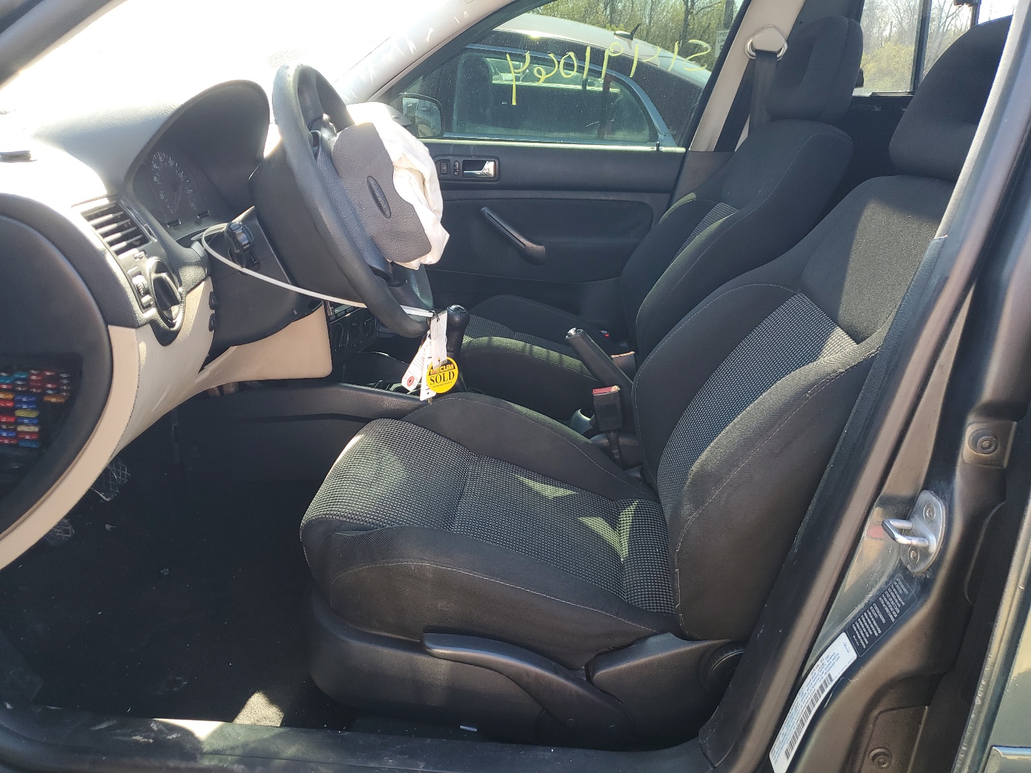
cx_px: 516
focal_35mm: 26
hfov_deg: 67.3
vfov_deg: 53.1
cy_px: 386
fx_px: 774
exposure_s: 1/132
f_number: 1.5
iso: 50
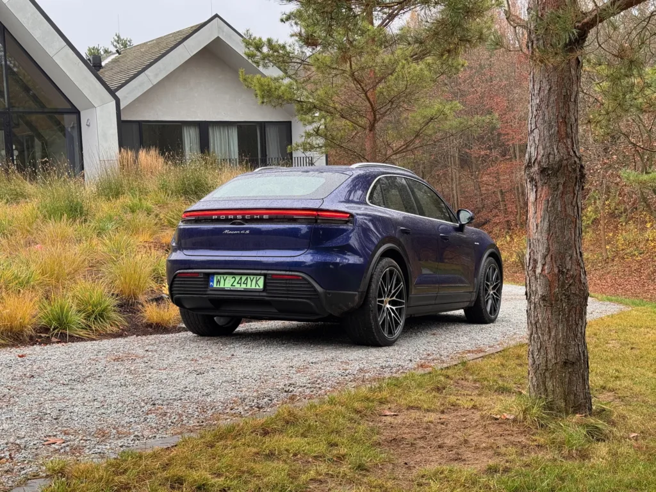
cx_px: 328
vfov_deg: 30.3
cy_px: 246
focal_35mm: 48
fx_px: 910
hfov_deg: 39.7
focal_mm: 6.76
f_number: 1.78
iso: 64
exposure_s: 1/121
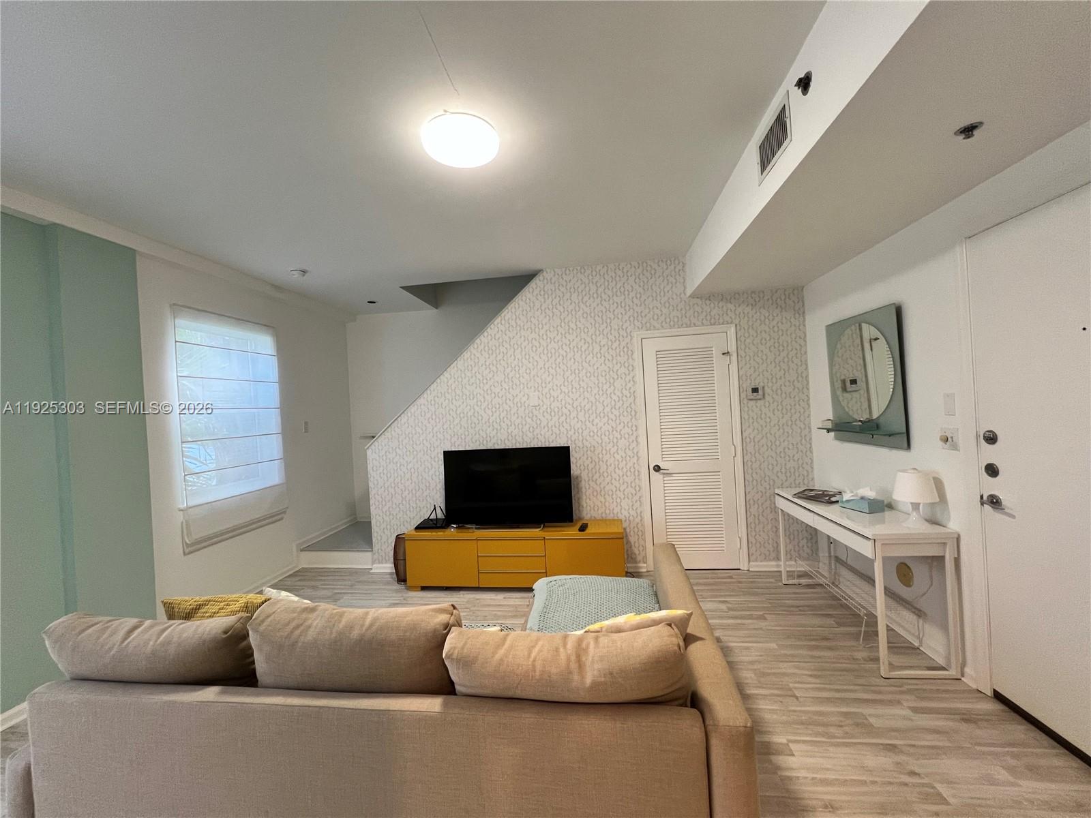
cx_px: 546
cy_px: 409
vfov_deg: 89.9
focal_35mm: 13
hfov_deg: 106.2
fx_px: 410
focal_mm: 1.57
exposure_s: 1/60
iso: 250
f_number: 1.8
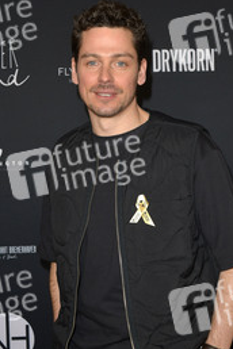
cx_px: 115
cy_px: 235
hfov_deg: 20.9
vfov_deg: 30.7
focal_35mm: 65
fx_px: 631
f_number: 5.6
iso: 500
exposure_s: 1/200
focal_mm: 42
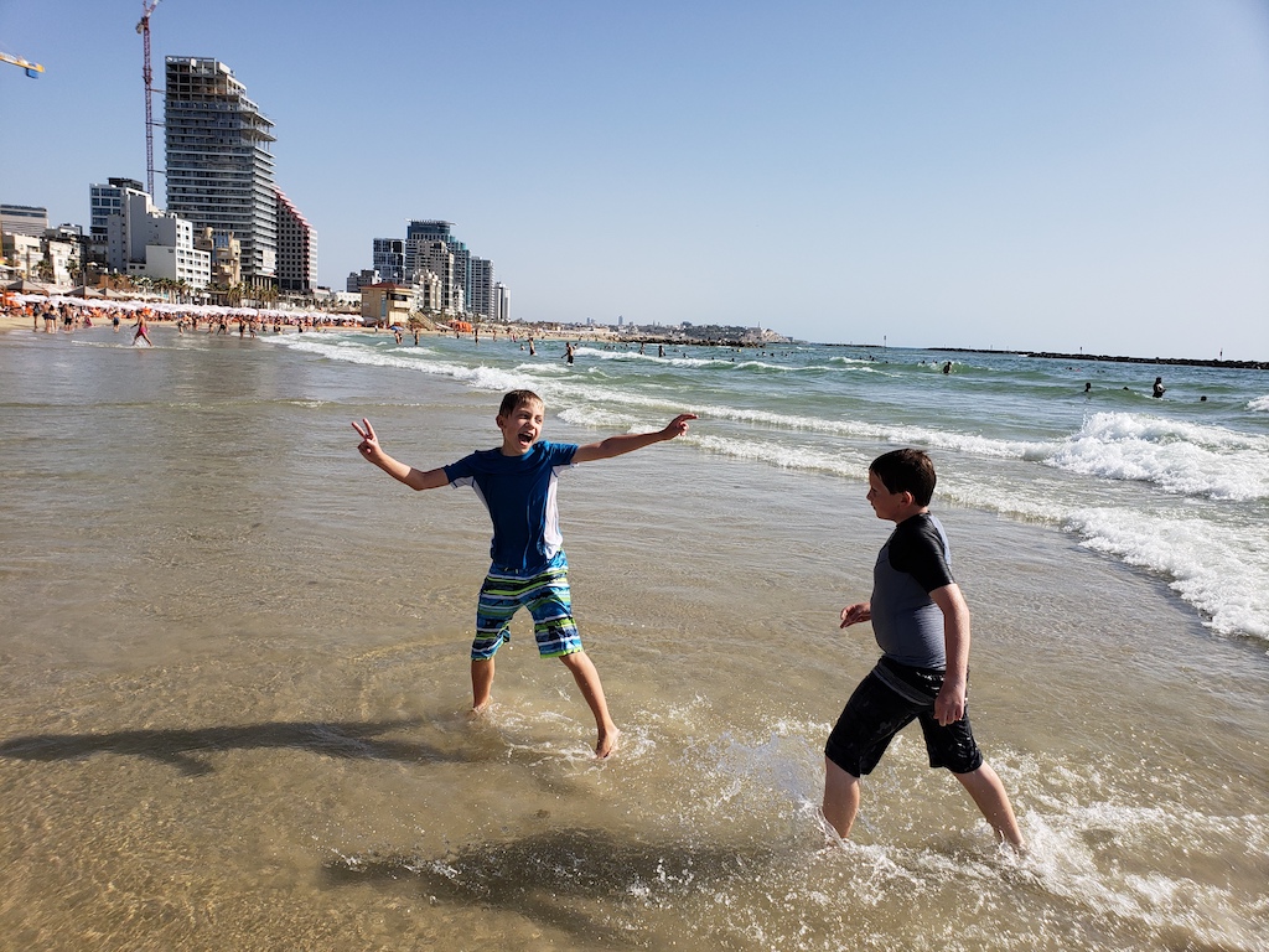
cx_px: 634
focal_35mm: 26
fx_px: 953
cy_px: 476
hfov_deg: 67.3
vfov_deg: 53.1
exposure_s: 1/1930
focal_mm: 4.3
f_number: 2.4
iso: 50
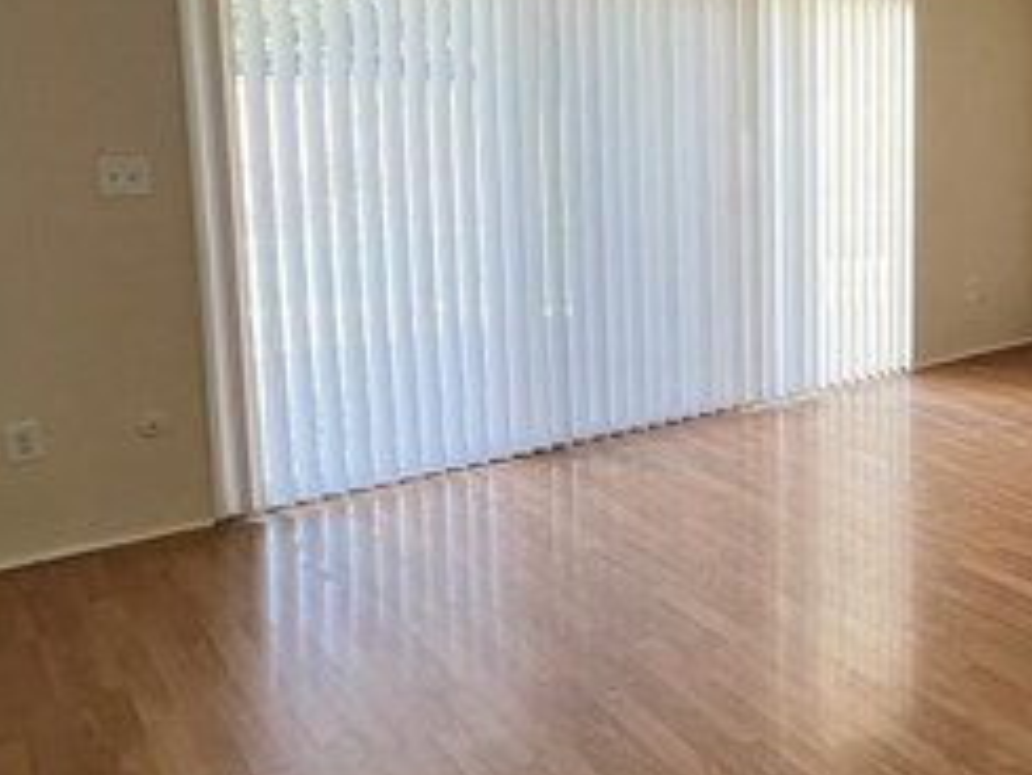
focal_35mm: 34
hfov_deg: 44.5
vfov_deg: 40.9
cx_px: 1066
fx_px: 1014
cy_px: 215
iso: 200
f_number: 1.8
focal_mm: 1.57
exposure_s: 1/120
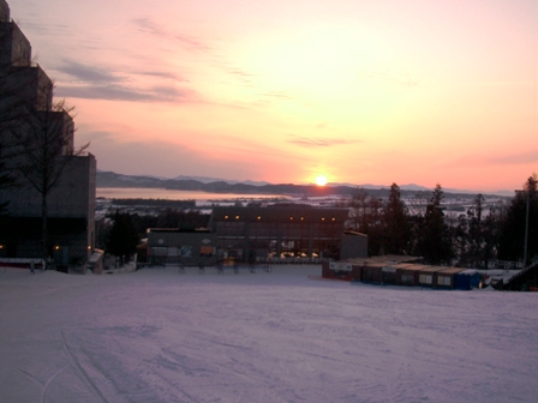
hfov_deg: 52.6
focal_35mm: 35
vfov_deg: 40.7
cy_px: 202
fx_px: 544
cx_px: 269
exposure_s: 1/125
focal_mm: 5.8
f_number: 2.6
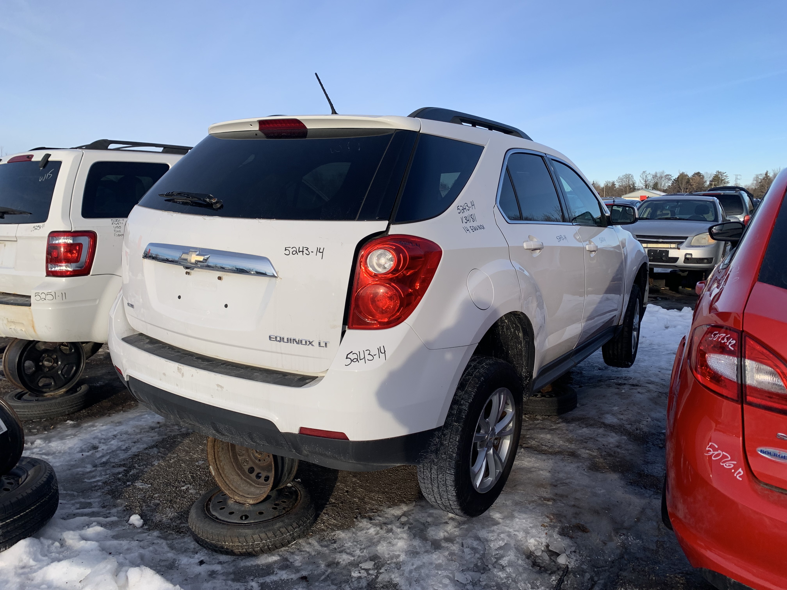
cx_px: 394
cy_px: 295
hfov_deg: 67.3
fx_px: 591
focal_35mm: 26
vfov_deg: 53.1
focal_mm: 4.25
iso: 25
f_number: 1.8
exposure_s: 1/1661
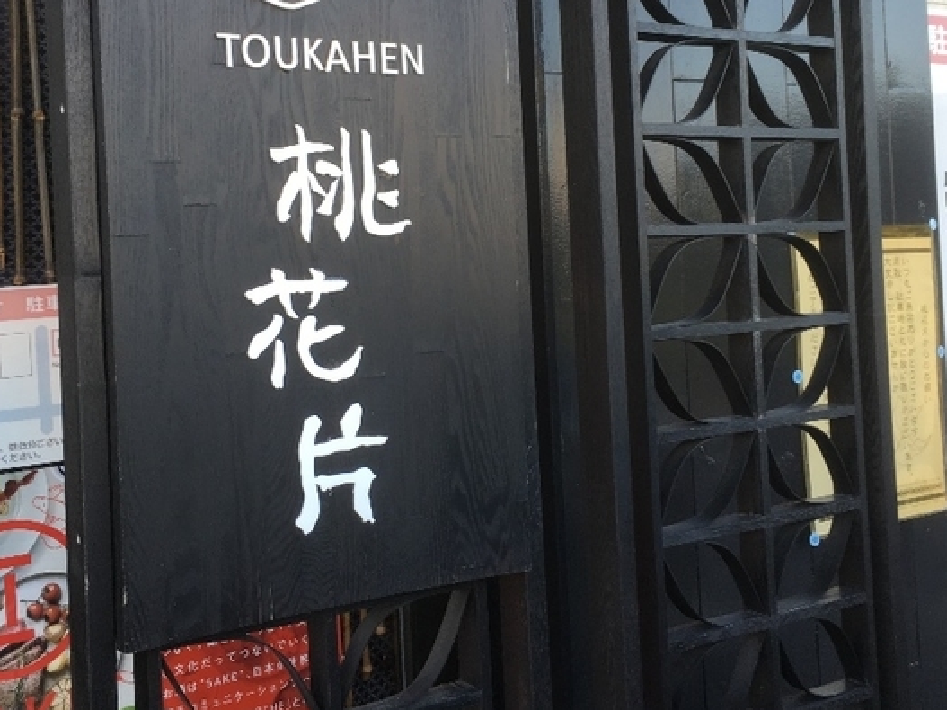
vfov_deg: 32.7
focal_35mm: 44
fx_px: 1203
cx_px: 462
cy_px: 255
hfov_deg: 43.0
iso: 32
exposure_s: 1/120
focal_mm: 4.15
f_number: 2.2
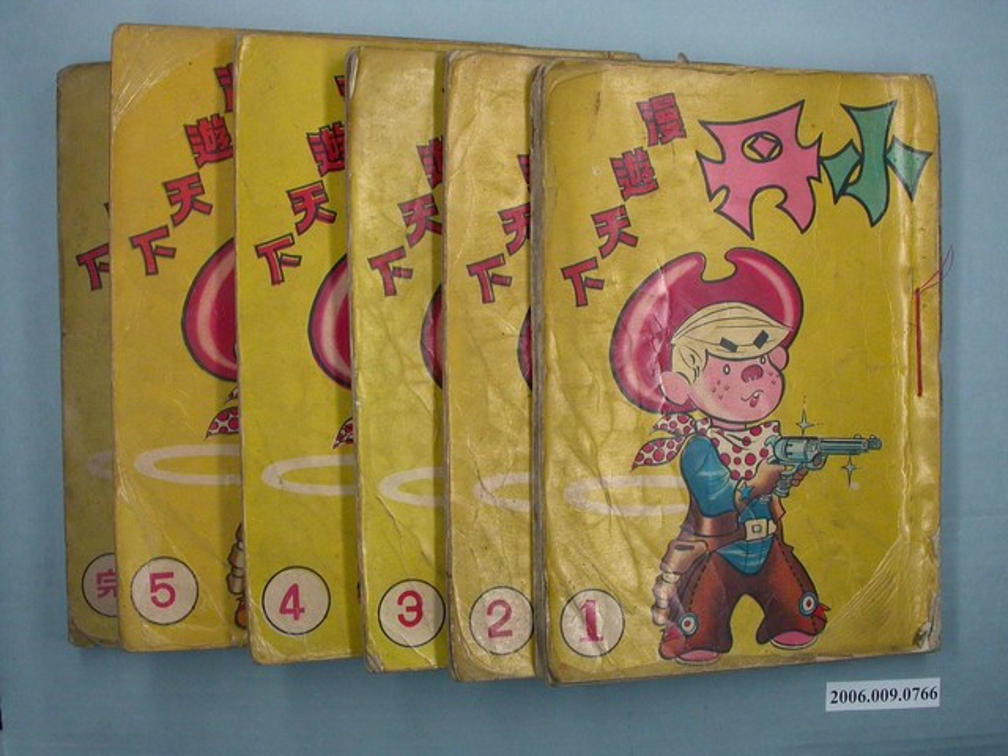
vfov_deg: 37.7
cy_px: 378
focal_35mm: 38
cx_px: 504
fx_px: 1107
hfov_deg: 49.0
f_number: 6
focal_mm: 7.85
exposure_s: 1/30
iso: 200
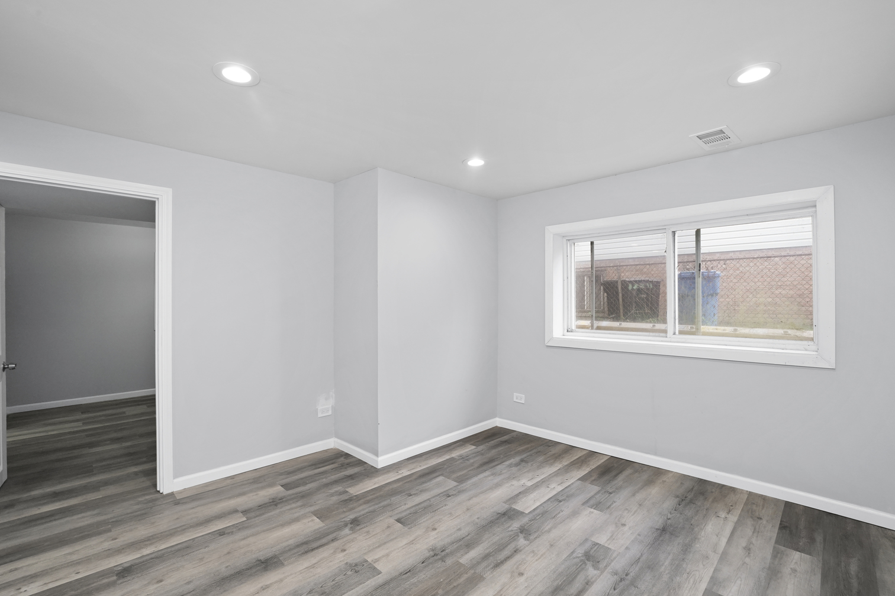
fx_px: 373
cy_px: 305
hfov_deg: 100.4
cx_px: 449
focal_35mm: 15
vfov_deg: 77.3
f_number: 13
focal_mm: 14
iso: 10000
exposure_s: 1/30
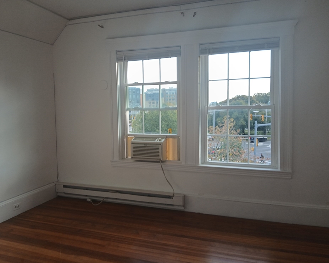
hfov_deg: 62.2
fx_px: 273
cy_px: 128
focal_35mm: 28
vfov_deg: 51.5
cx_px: 156
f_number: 1.8
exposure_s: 1/60
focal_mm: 3.98
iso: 32
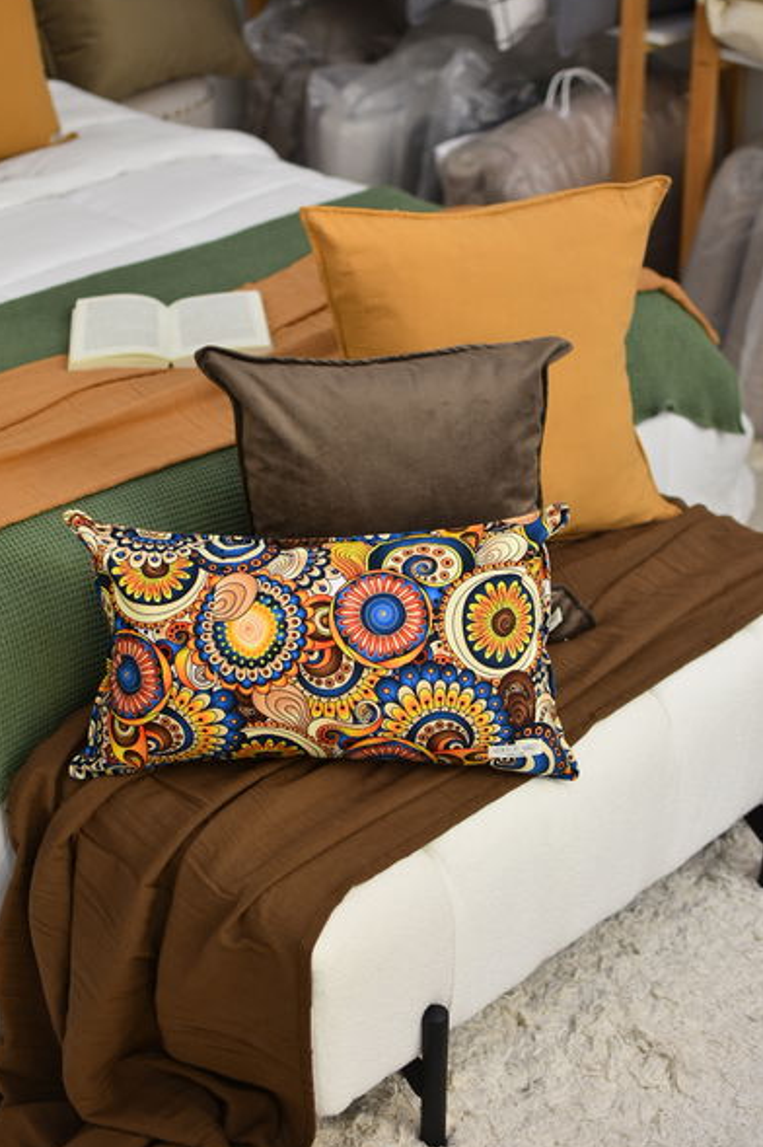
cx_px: 378
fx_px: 1703
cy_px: 571
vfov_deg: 37.2
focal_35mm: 54
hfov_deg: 25.3
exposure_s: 1/100
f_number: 2
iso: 160
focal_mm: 35
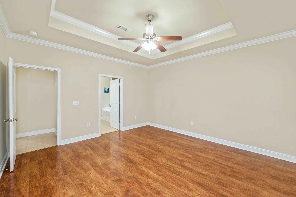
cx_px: 148
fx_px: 115
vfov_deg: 81.1
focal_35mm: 14
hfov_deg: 104.3
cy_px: 98
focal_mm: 14
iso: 500
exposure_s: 1/25
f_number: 8
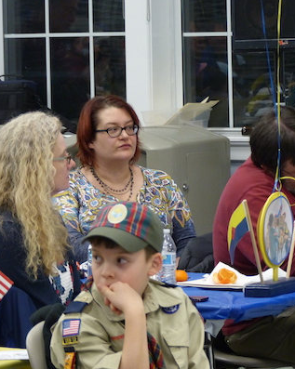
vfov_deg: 7.8
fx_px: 2710
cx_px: 221
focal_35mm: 248
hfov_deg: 6.2
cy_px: 184
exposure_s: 1/13
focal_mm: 34
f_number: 2.8
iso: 400
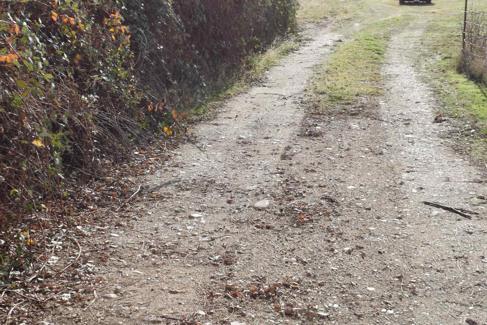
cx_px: 231
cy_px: 103
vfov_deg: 24.9
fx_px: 731
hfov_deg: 36.9
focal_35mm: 54
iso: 100
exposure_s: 1/250
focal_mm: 22
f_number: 8
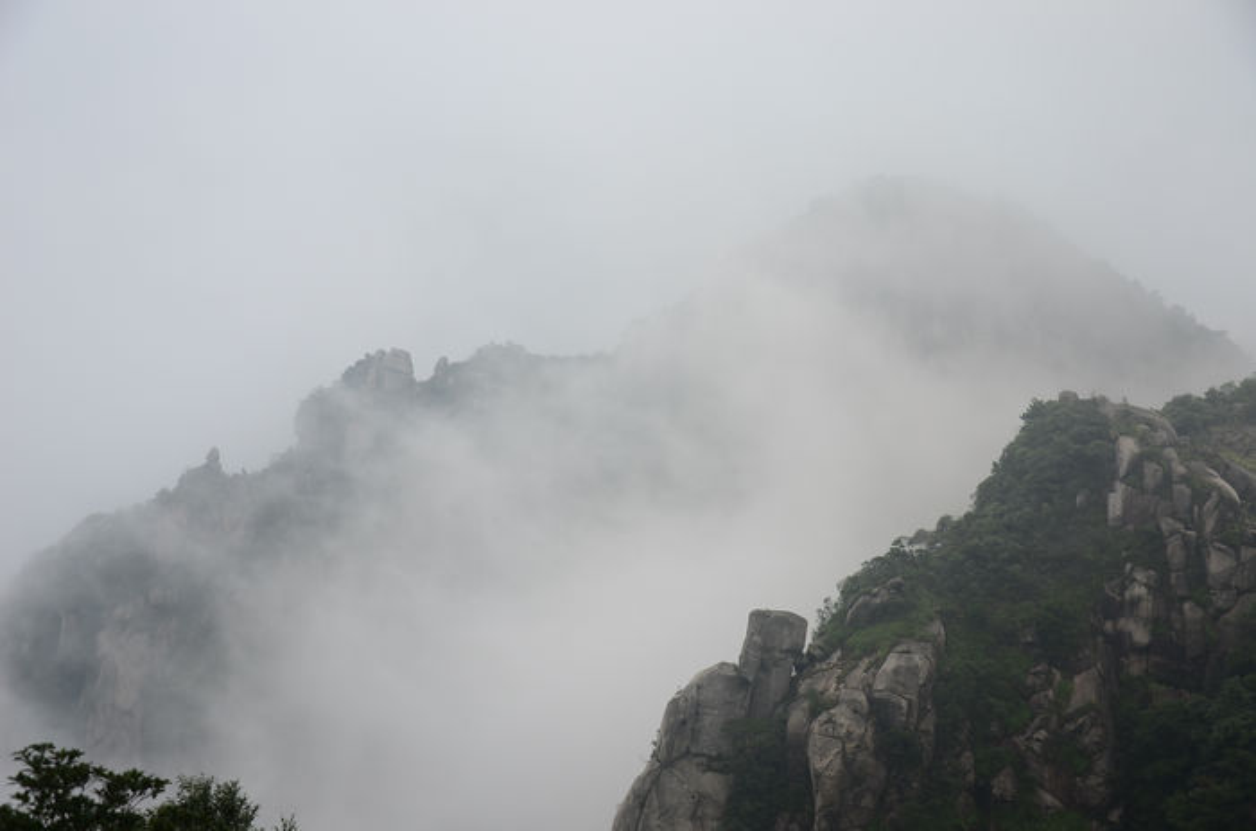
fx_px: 1670
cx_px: 628
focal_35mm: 48
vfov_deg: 27.9
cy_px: 416
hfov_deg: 41.2
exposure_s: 1/800
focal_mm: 32
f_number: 4.2
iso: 125
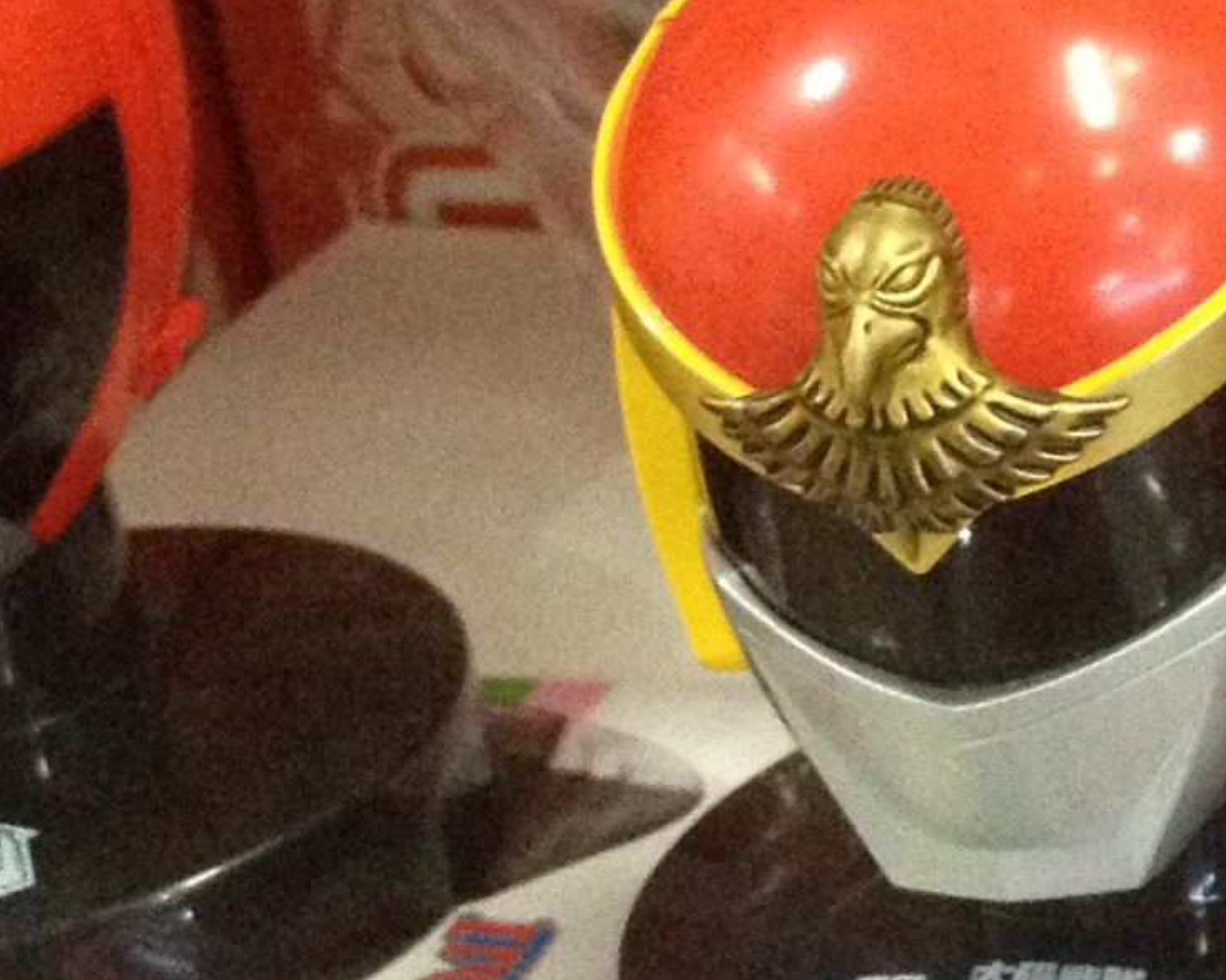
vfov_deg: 10.2
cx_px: 1847
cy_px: 558
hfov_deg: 12.1
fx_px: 5515
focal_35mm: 152
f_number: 2.4
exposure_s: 1/20
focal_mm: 4.28
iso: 400
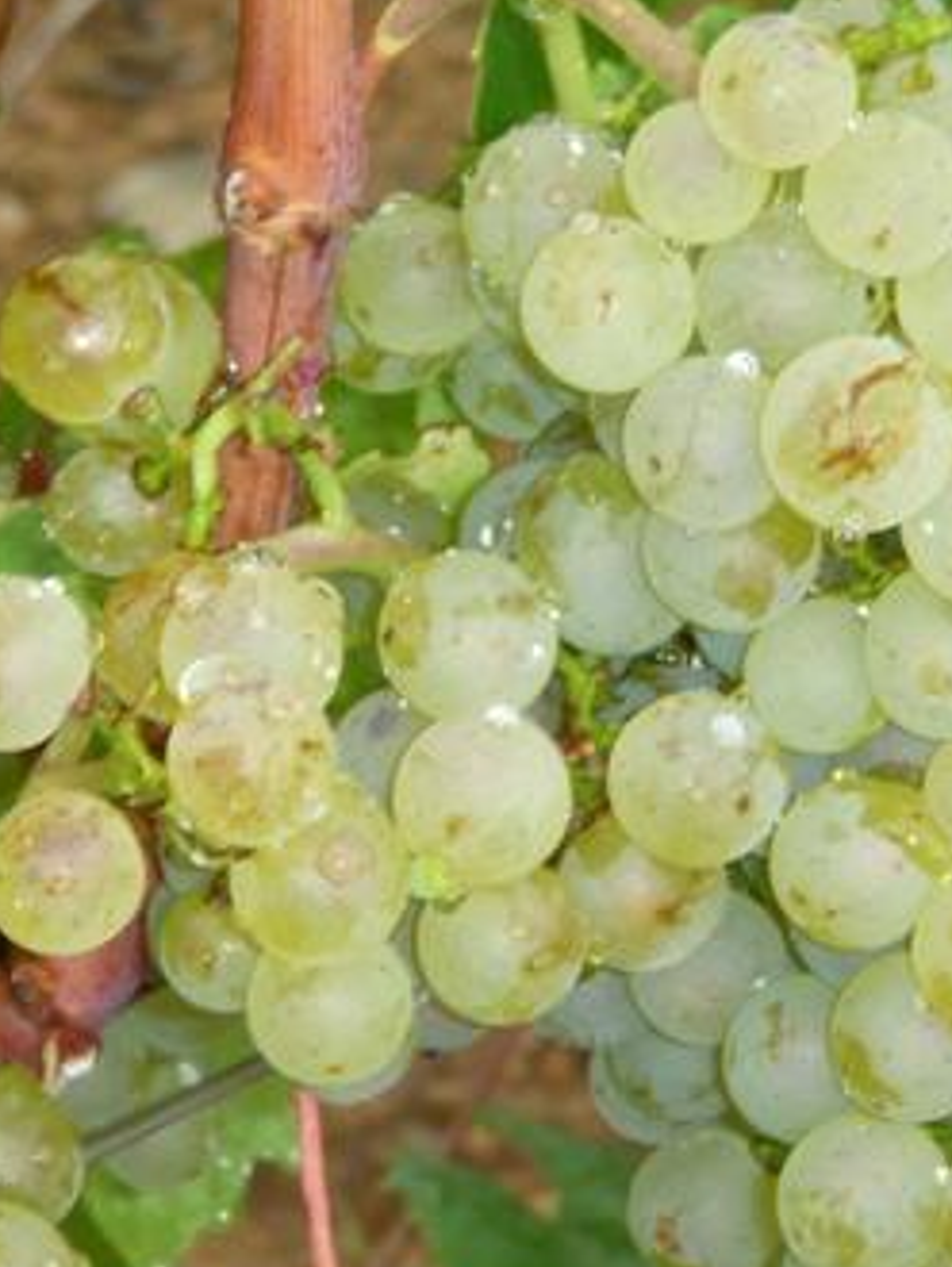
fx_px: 8423
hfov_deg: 6.5
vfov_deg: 8.6
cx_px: 534
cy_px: 741
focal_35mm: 230
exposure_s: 1/125
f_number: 4.1
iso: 100
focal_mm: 15.7
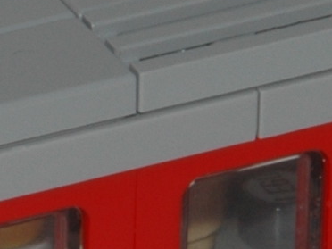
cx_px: -71
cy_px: 272
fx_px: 11729
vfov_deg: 1.2
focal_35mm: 1223
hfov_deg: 1.6
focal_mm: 105
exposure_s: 1/60
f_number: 29
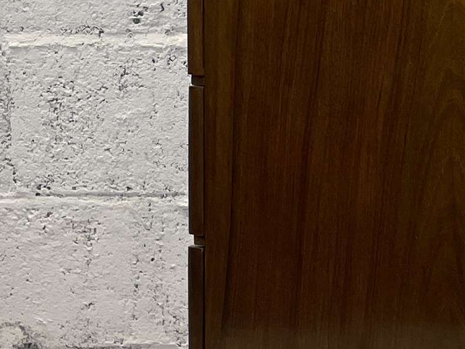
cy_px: 104
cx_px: 526
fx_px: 1774
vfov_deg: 11.2
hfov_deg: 14.5
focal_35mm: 132
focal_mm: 4.2
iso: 64
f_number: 1.6
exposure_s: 1/100
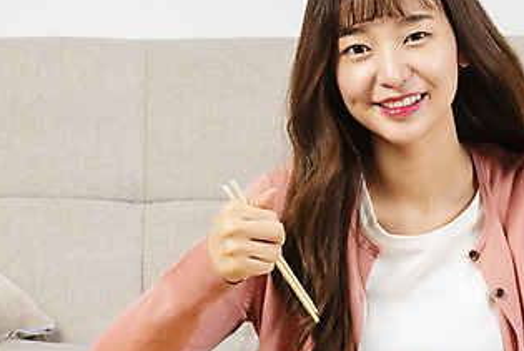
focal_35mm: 304
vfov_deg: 4.5
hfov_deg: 6.8
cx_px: 279
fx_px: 4431
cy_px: 170
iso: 100
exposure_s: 1/125
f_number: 11
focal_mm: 160
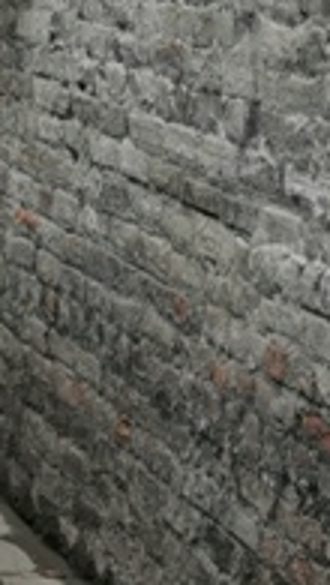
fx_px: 2499
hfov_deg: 7.6
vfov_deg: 12.4
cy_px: -399
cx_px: 195
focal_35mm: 161
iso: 50
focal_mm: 5.56
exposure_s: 1/382
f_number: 1.6
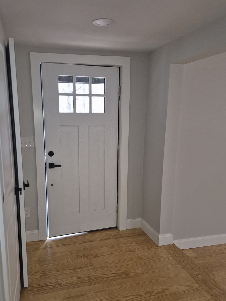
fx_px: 252
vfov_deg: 61.4
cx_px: 96
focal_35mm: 29
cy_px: 173
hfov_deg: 48.1
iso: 640
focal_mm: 5.4
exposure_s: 1/60
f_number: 1.8
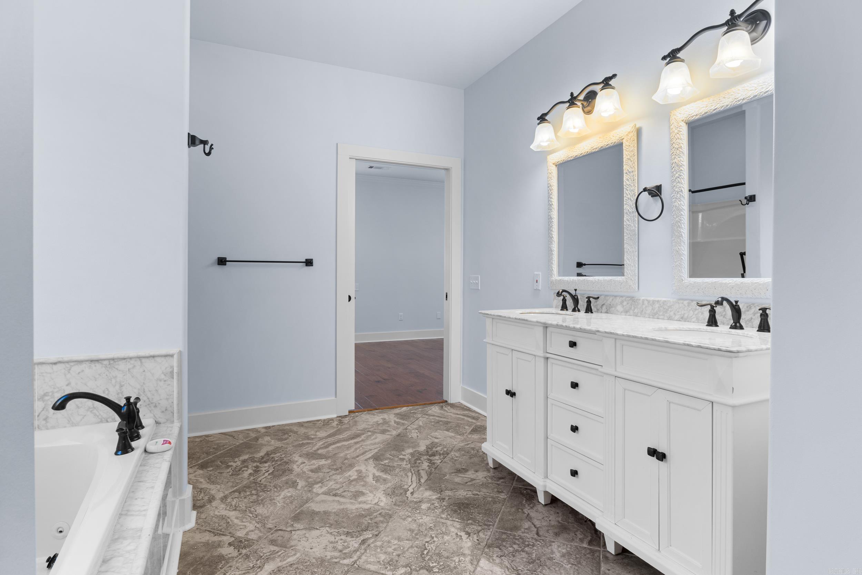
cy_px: 288
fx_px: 460
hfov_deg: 86.3
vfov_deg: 64.0
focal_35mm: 19
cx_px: 431
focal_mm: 12.8
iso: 200
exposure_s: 1/3
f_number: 9
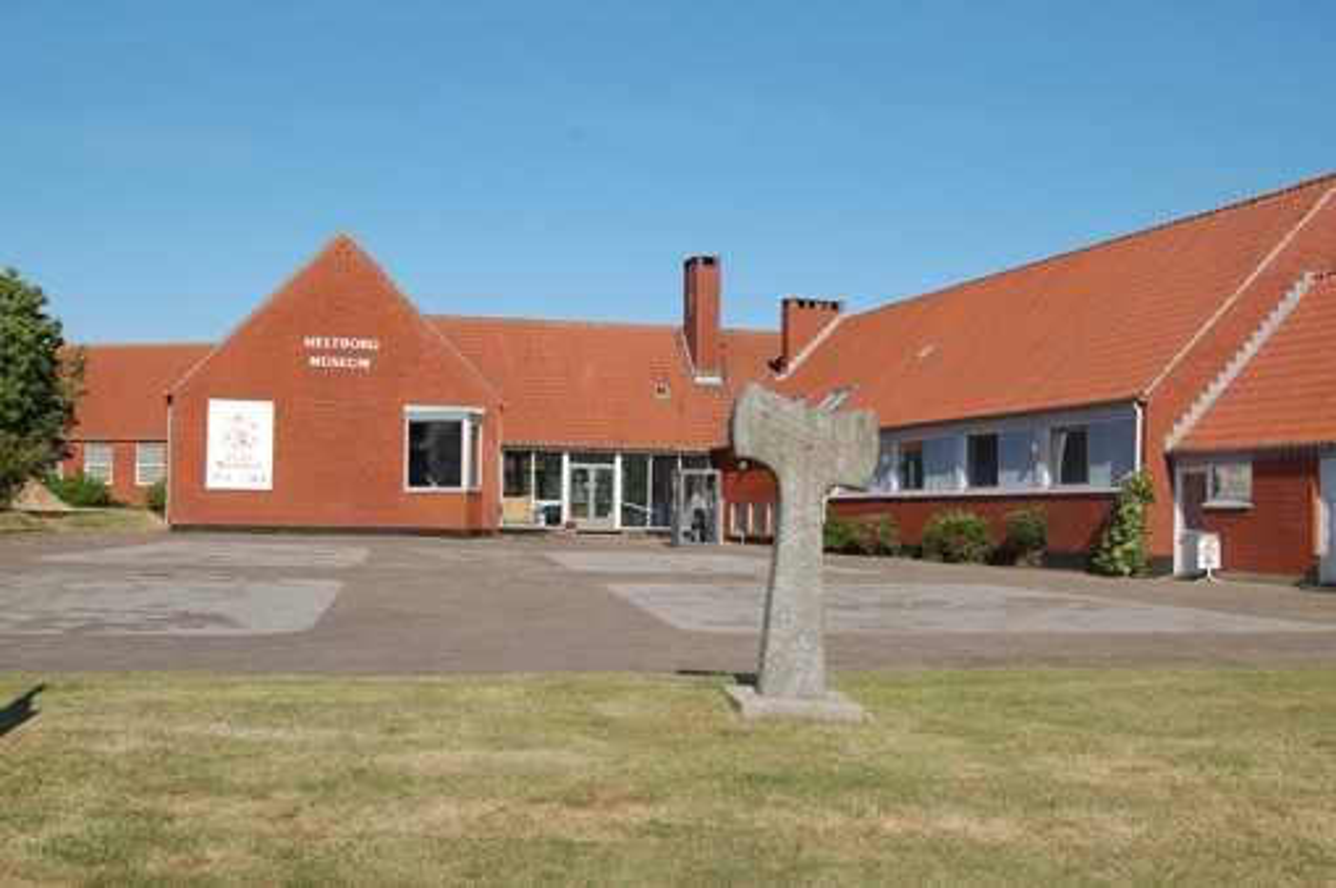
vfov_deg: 28.9
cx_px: 668
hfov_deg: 42.4
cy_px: 444
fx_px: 1724
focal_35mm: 46
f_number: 10
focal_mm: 31
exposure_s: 1/400
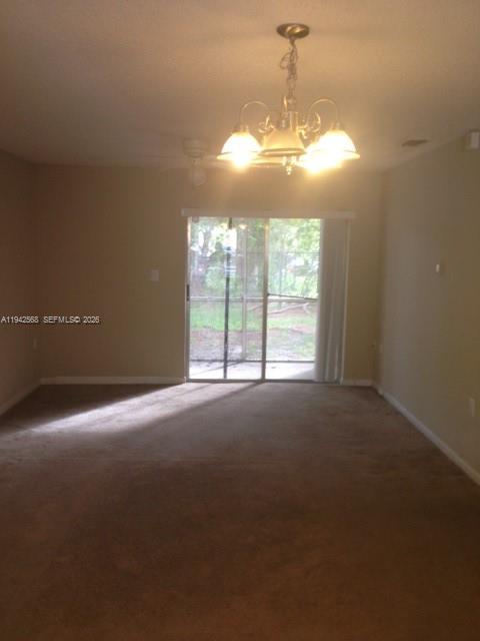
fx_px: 647
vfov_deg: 52.6
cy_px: 320
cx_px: 240
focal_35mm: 35
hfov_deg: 40.7
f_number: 2.4
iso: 64
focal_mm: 4.28
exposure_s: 1/20
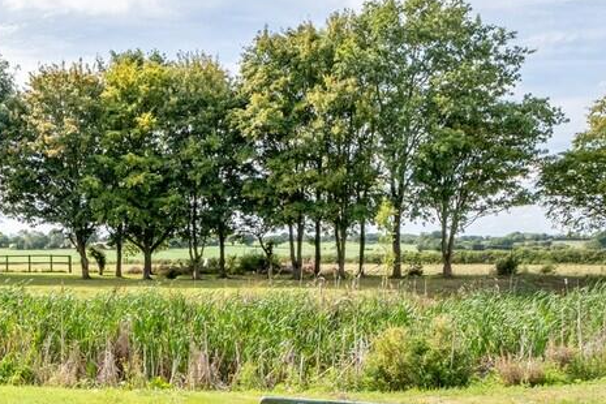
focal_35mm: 44
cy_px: 265
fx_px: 741
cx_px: 149
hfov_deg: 43.0
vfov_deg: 30.3
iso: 160
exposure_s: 1/250
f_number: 9
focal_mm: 13.2
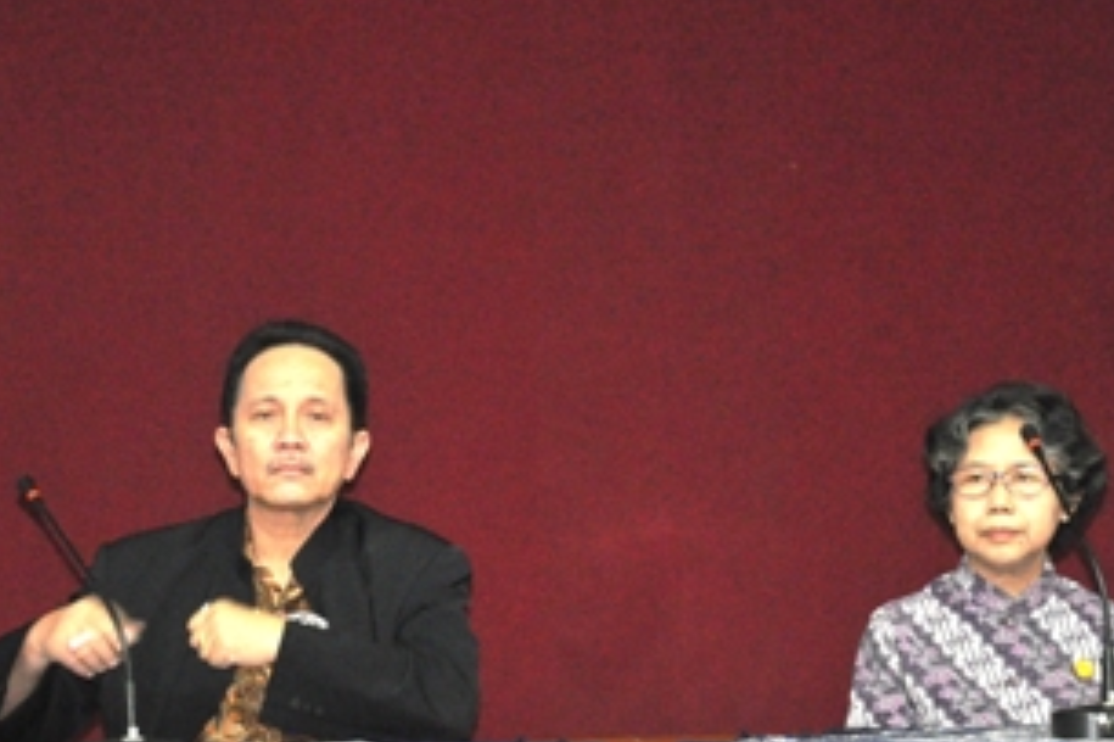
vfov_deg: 6.4
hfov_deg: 9.5
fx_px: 6680
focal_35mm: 216
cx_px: 537
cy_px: 497
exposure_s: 1/60
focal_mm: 98
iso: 2000
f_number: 5.6
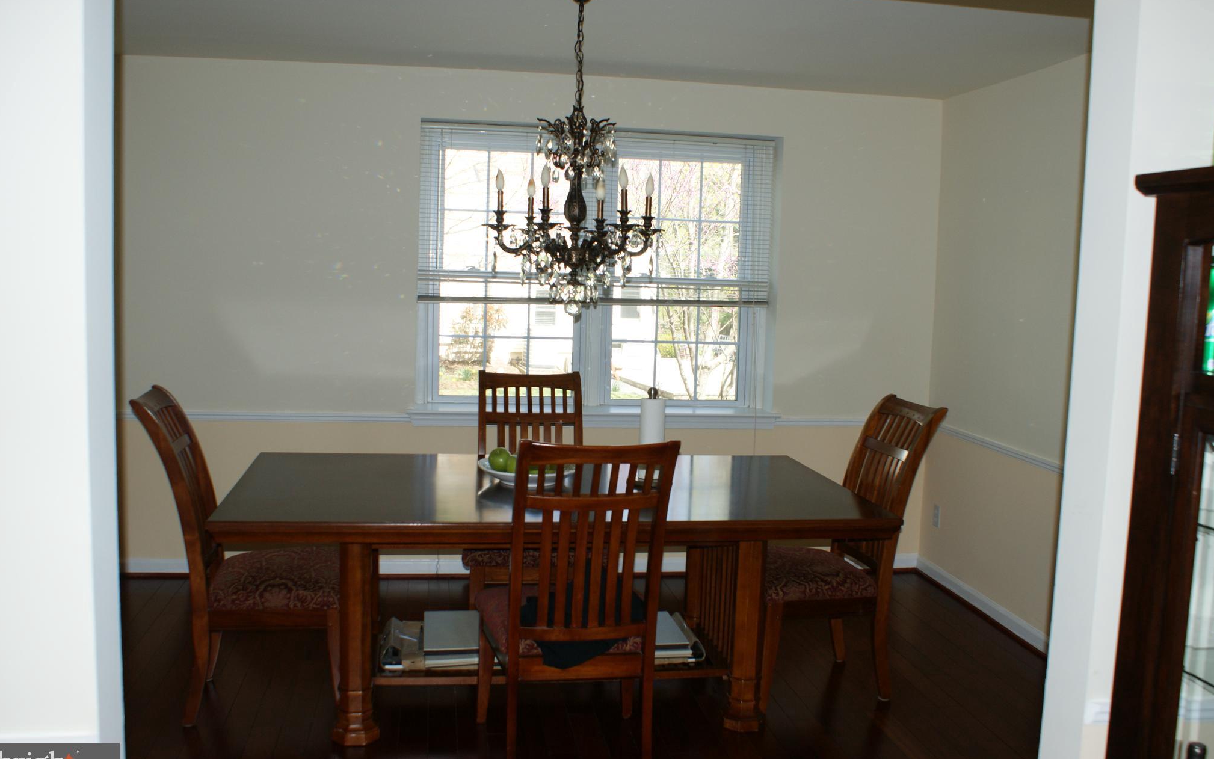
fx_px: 1026
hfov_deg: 61.2
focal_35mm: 31
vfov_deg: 40.6
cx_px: 603
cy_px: 376
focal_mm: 20
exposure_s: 1/80
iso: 200
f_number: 5.6
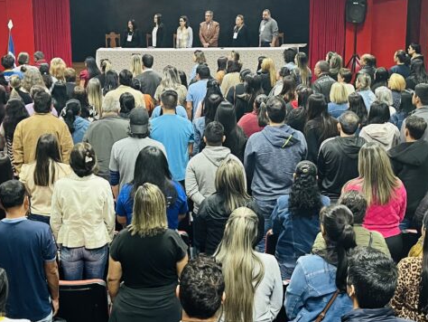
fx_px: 668
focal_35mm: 54
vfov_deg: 27.0
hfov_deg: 35.5
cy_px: 123
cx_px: 207
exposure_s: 1/30
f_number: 1.6
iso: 500
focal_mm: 5.1
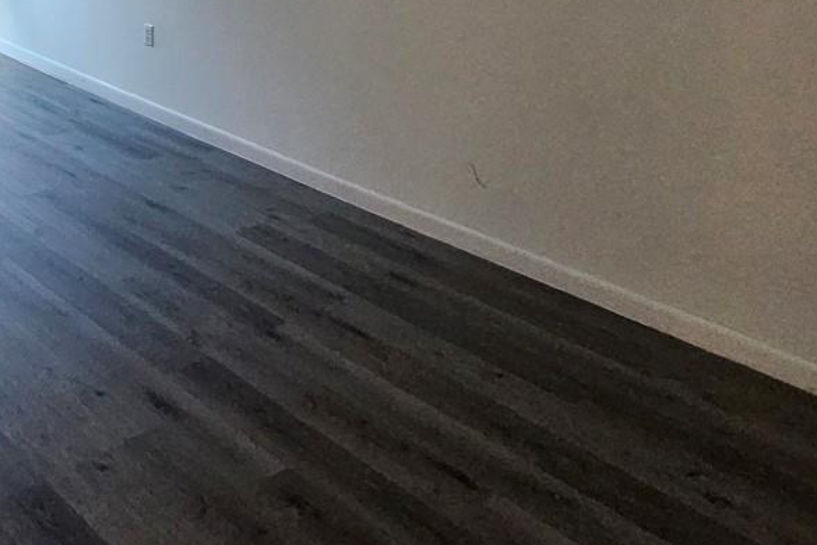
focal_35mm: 37
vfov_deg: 29.7
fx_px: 840
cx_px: 10
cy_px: -143
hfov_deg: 44.5
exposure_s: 1/30
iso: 640
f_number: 2.2
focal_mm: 1.74
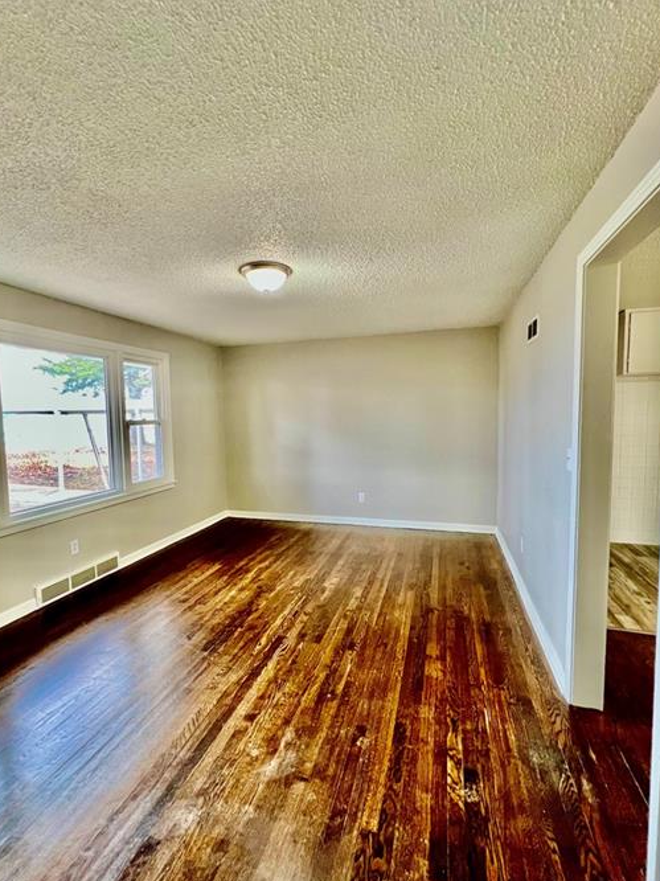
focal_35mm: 15
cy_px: 443
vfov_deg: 98.2
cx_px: 320
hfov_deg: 81.7
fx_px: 382
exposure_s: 1/60
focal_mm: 1.57
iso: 250
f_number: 1.8
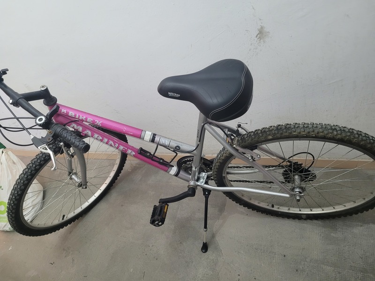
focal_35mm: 26
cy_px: 140
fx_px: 282
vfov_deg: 53.1
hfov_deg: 67.3
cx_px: 188
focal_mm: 5.4
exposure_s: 1/33
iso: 640
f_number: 1.8
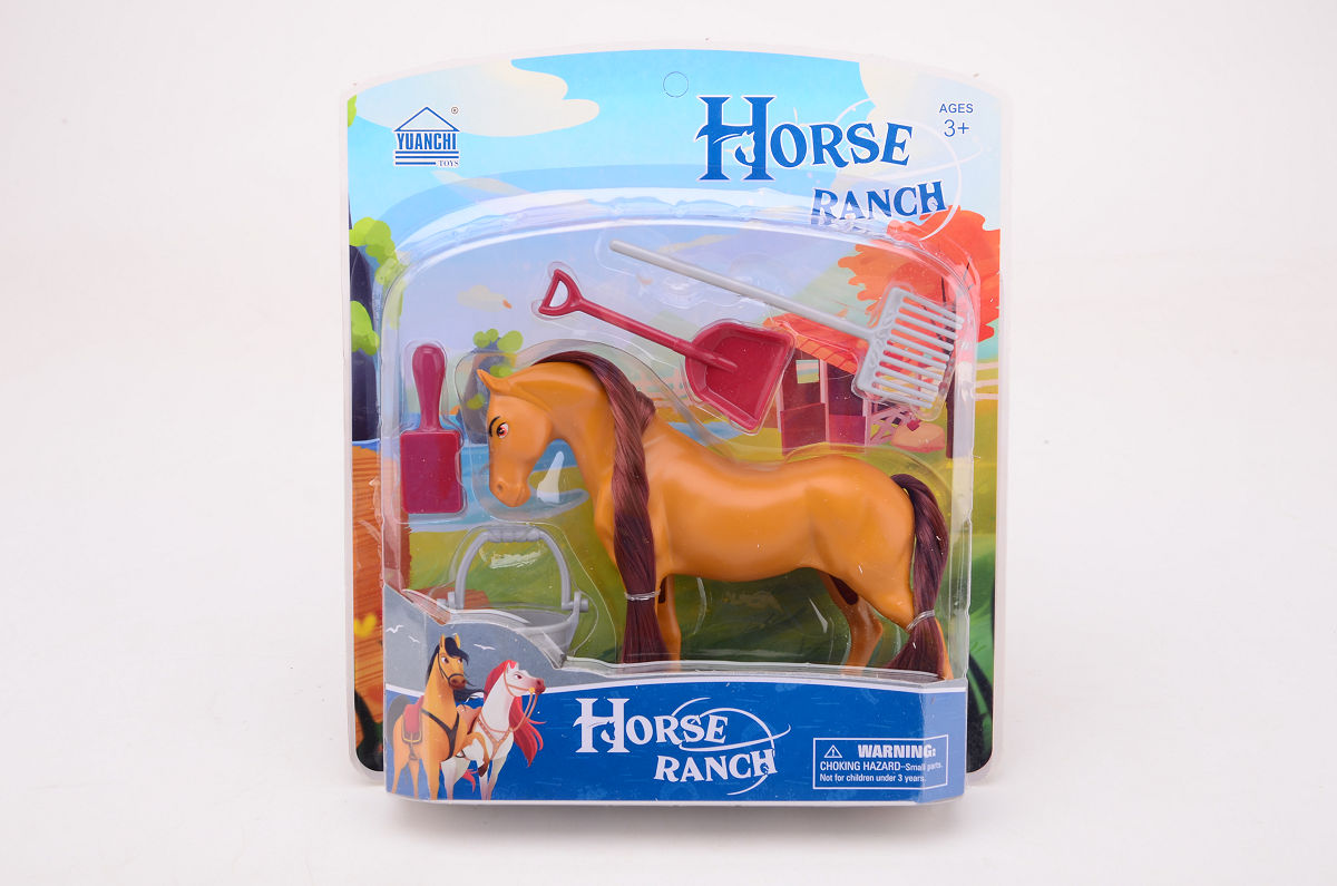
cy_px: 443
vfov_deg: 22.5
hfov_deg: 33.5
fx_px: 2224
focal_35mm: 60
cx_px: 668
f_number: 10
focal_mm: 40
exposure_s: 1/160
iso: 100
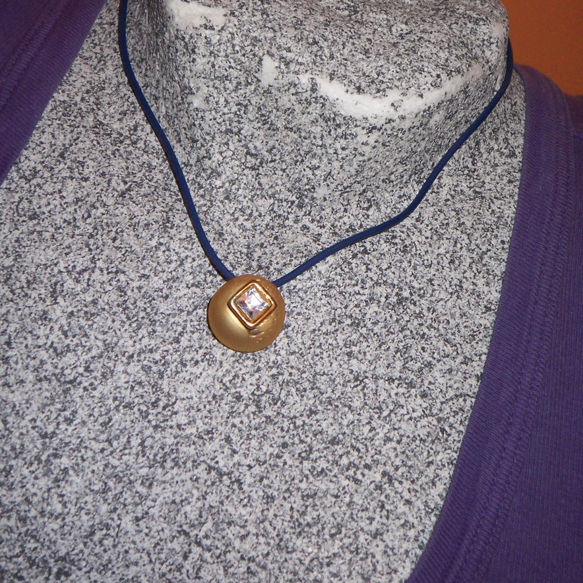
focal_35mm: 52
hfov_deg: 32.8
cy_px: 251
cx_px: 257
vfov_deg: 32.7
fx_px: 991
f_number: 3.9
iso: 125
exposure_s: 1/60
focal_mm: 6.4
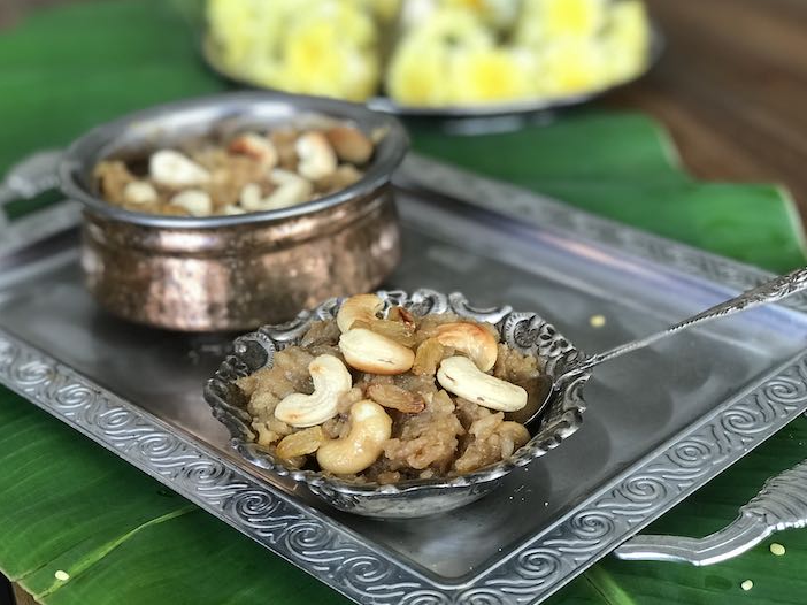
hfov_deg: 29.8
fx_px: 1515
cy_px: 326
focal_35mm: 65
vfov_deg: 22.6
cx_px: 384
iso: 100
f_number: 2.8
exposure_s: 1/50
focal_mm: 6.6
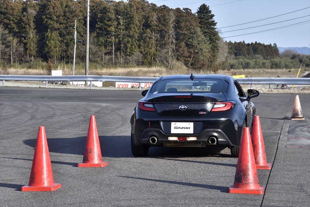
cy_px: 104
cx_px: 155
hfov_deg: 18.2
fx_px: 969
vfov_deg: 12.2
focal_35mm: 112
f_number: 14
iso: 400
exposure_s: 1/500
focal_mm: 75
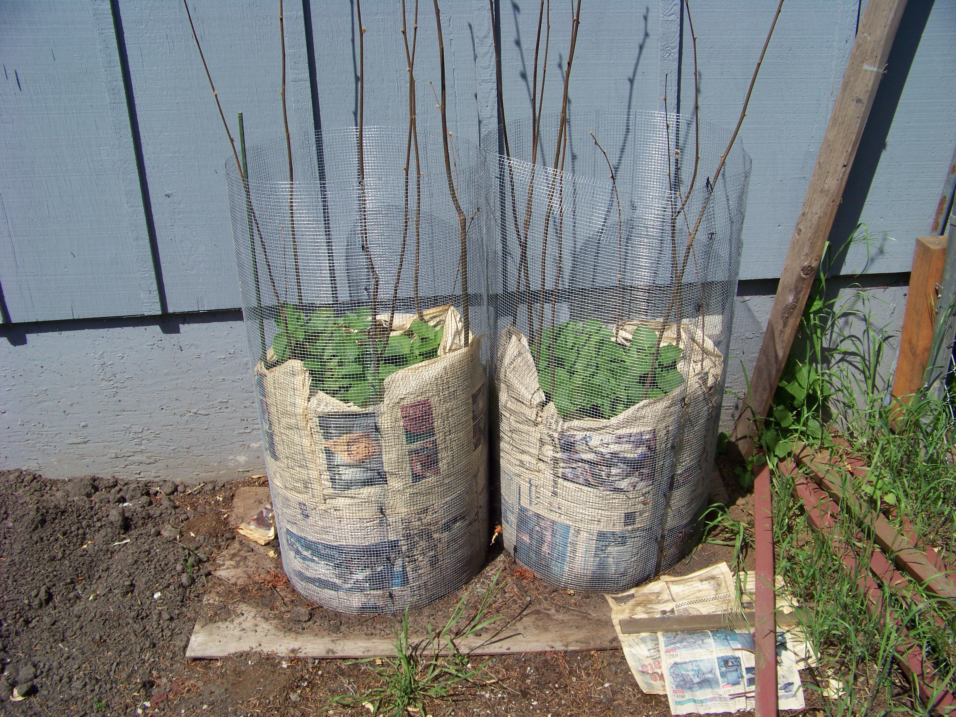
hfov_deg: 51.4
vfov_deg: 39.7
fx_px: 994
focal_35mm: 36
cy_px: 358
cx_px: 478
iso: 67
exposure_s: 1/800
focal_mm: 5.85
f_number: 4
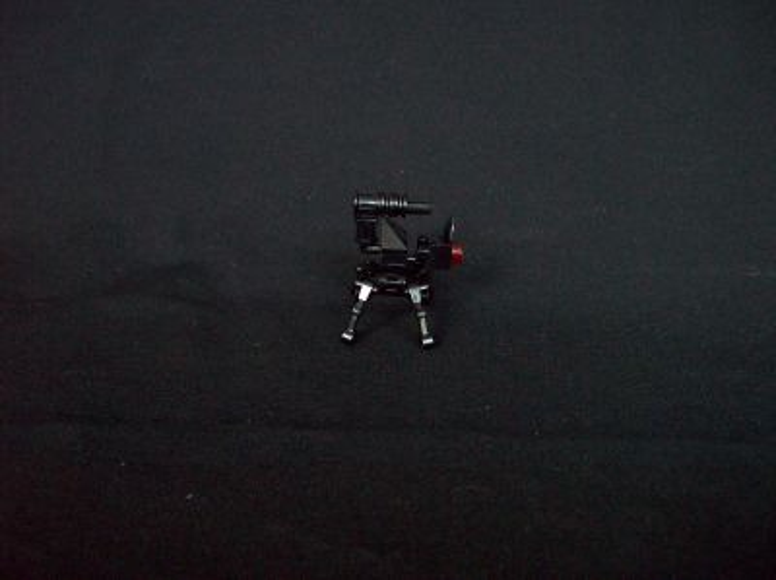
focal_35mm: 36
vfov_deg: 39.6
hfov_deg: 51.4
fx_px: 806
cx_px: 388
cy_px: 290
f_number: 2.7
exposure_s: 1/8
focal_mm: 6
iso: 160
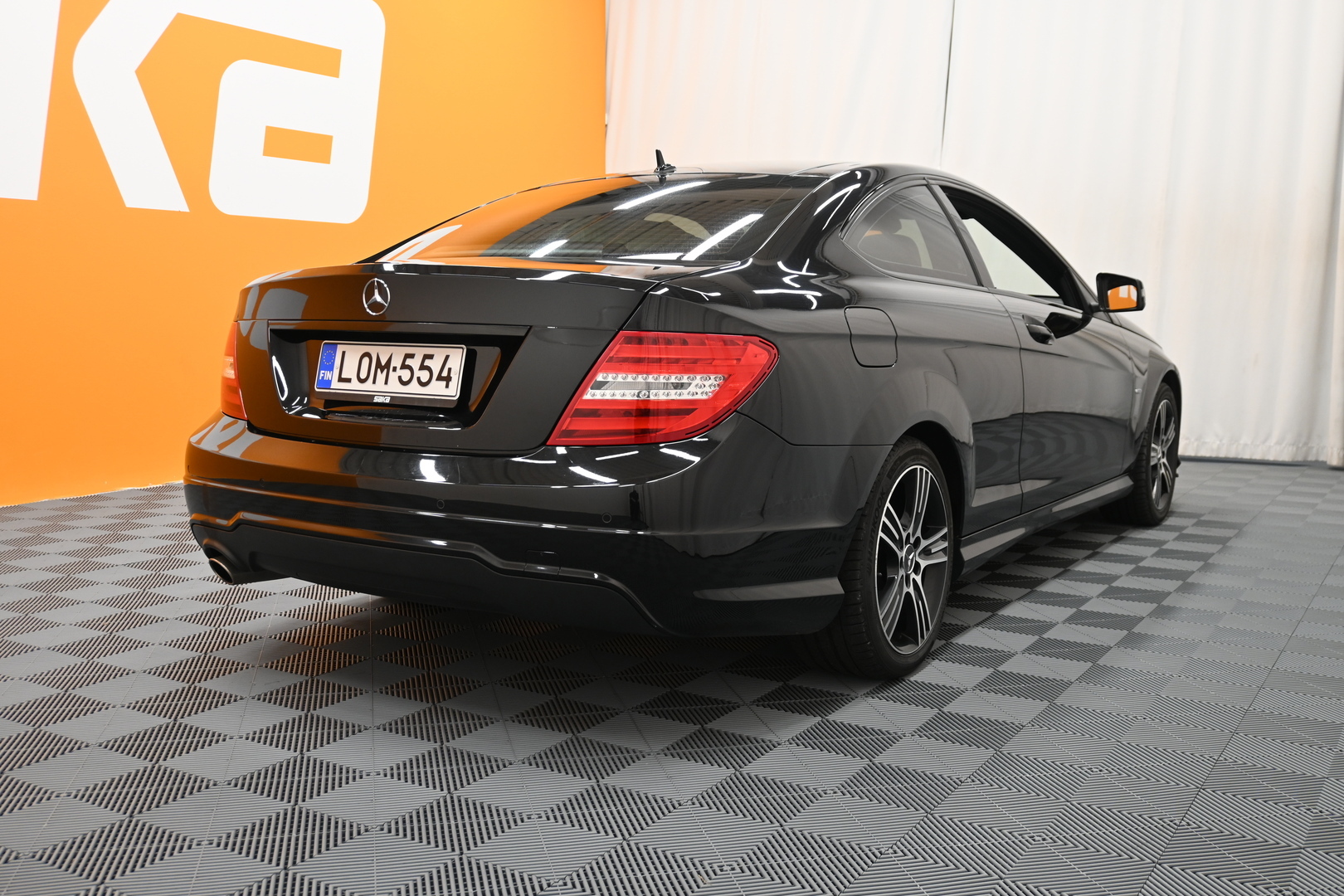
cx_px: 672
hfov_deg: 56.1
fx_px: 1260
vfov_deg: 39.1
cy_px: 448
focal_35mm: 34
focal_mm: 22.5
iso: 500
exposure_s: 1/40
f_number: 4
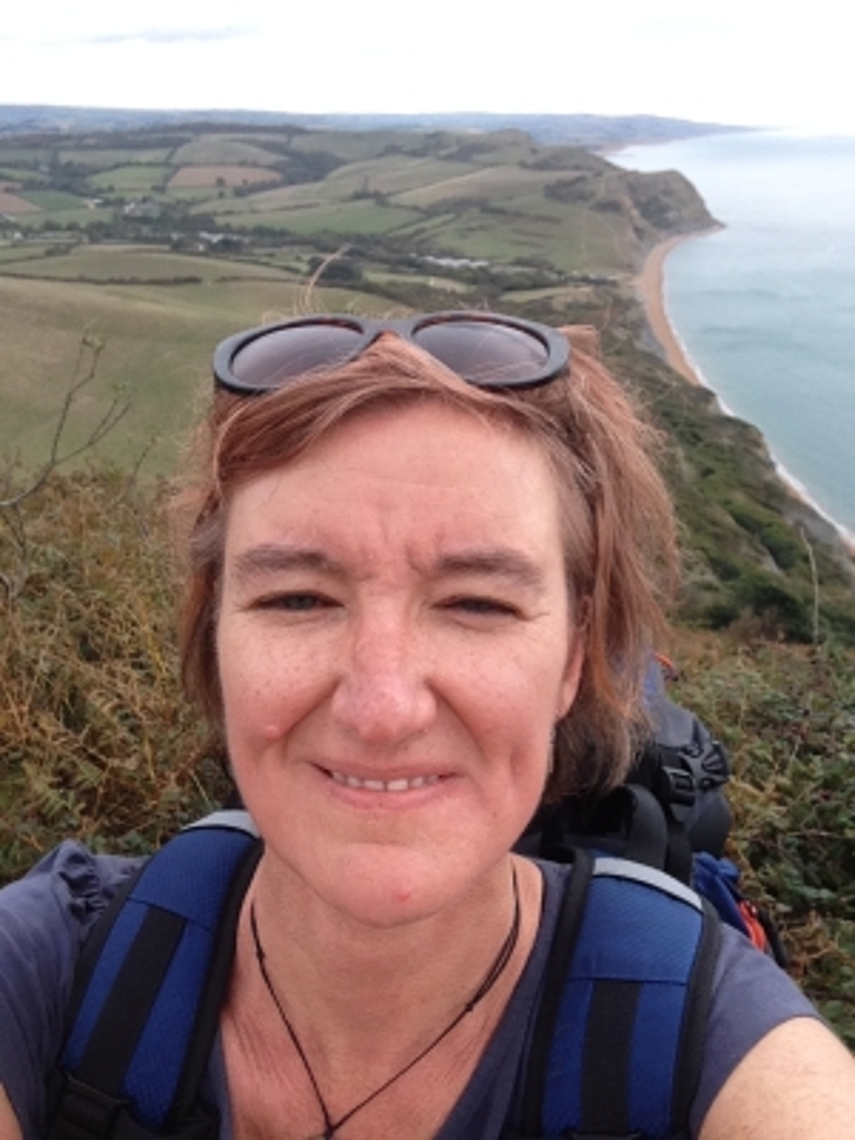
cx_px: 428
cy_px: 570
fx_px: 1153
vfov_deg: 52.6
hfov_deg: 40.7
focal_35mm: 35
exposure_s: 1/476
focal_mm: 2.18
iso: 32
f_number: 2.4
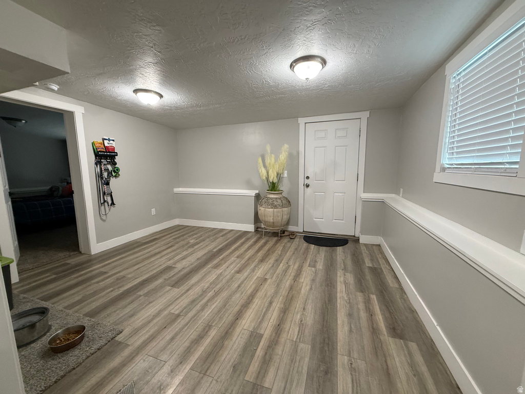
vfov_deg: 85.7
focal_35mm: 14
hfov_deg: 102.1
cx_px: 262
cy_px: 197
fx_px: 212
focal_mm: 2.22
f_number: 2.2
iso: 400
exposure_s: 1/60
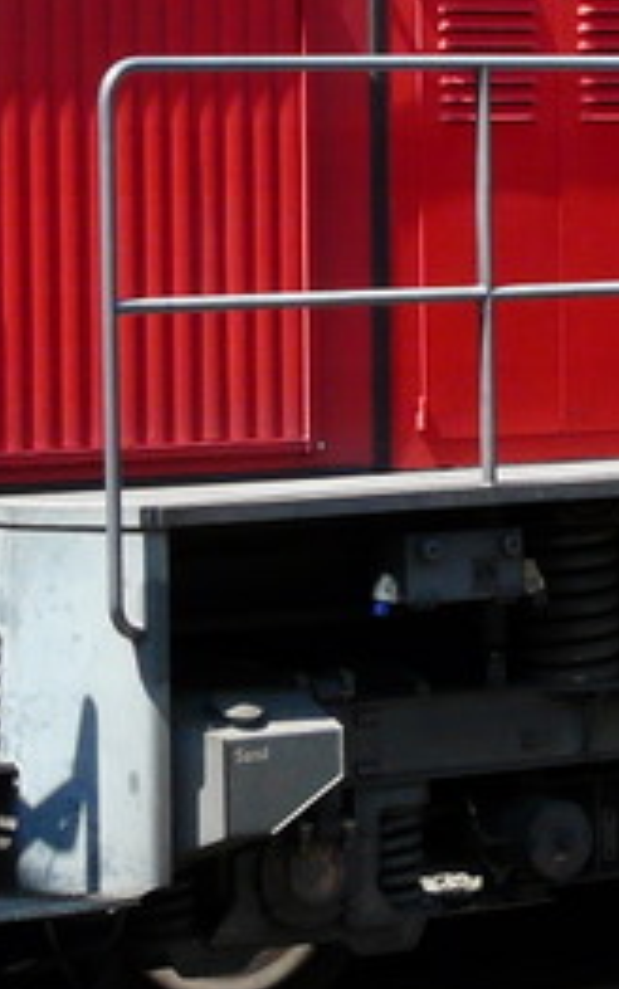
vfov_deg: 11.2
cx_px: 1019
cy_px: 223
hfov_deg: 6.9
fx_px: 5015
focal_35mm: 186
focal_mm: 7.5
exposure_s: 1/250
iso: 100
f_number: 4.5
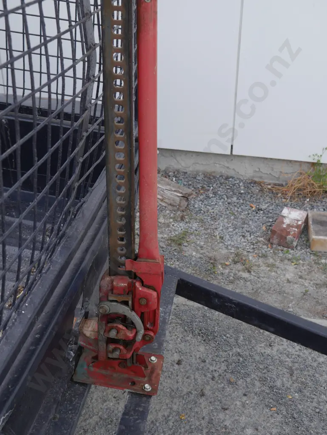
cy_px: 218
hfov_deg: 31.5
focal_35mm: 46
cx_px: 164
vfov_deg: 41.2
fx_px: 579
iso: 200
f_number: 6.3
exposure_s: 1/125
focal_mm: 23
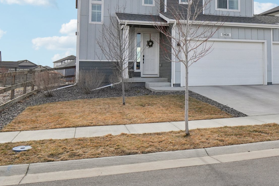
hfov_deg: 48.4
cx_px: 194
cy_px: 50
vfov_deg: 33.6
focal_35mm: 39
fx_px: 302
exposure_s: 1/1600
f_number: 8
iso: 400
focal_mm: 14
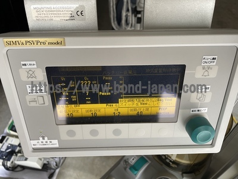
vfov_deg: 53.1
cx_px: 119
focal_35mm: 26
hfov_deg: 67.3
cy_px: 90
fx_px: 179
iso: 100
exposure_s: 1/71
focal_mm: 4.2
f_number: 1.6
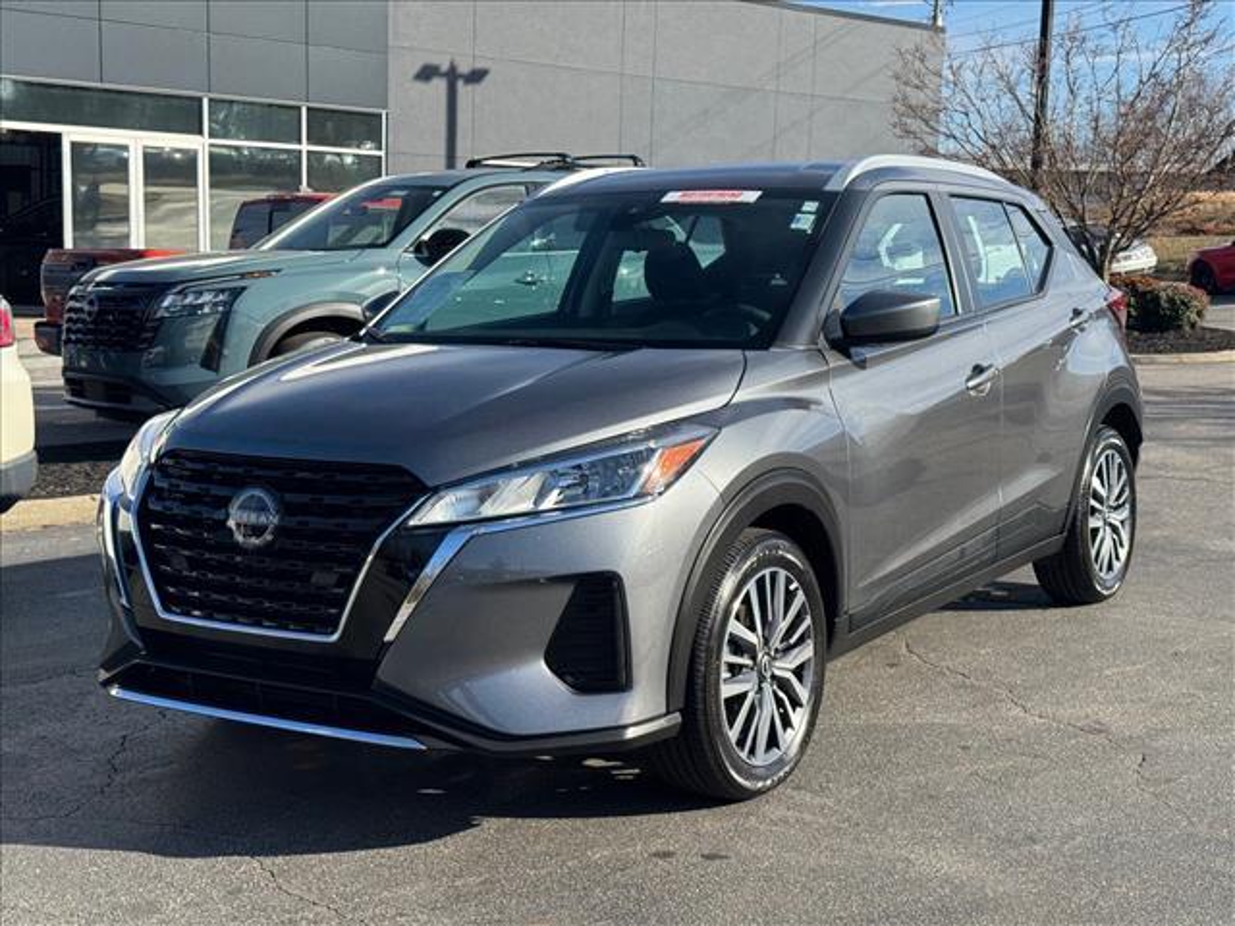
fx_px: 1713
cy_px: 463
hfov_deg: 39.7
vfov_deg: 30.3
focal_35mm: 48
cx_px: 618
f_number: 1.78
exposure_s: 1/2833
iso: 64
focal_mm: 6.76
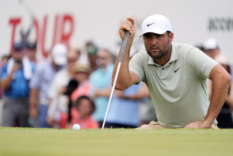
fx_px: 3313
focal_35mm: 512
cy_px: 78
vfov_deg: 2.7
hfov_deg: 4.0
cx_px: 116
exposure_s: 1/2000
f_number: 6.3
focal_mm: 512
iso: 1000
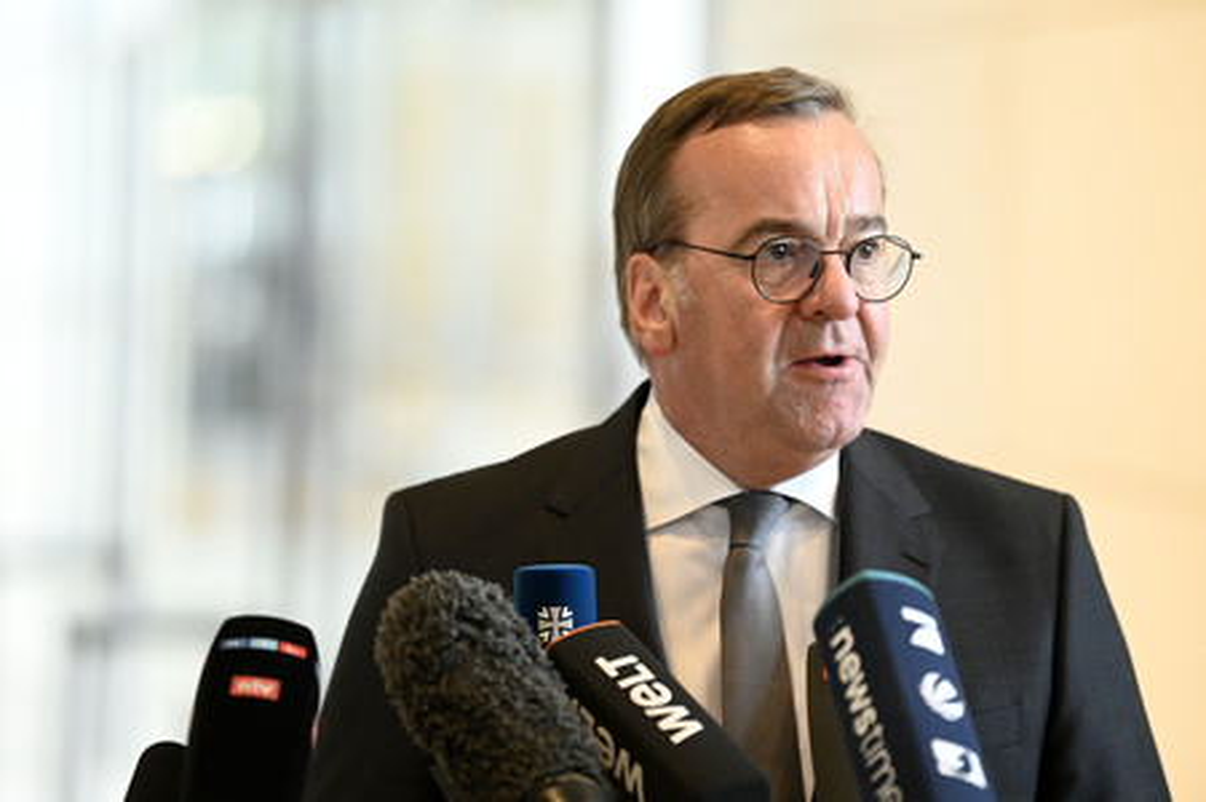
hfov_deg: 10.3
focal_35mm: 200
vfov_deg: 6.9
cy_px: 401
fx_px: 6695
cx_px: 603
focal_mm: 200
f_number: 3.5
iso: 5000
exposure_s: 1/125
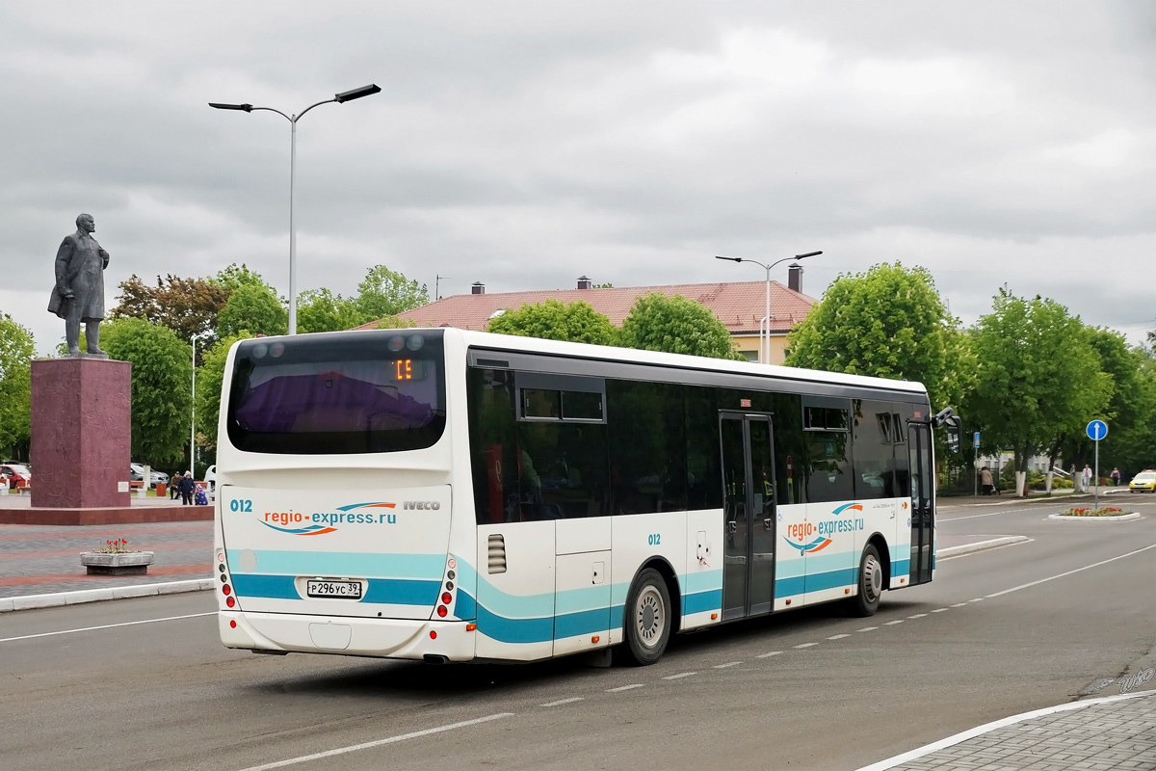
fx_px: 1445
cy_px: 386
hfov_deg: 43.6
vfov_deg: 29.9
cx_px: 578
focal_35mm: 45
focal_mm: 30
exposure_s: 1/640
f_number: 5.6
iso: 400
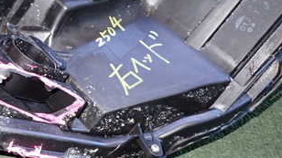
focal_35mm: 53
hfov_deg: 36.5
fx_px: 396
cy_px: 25
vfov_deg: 22.2
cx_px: 23
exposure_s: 1/30
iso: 500
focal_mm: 4.5
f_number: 5.6
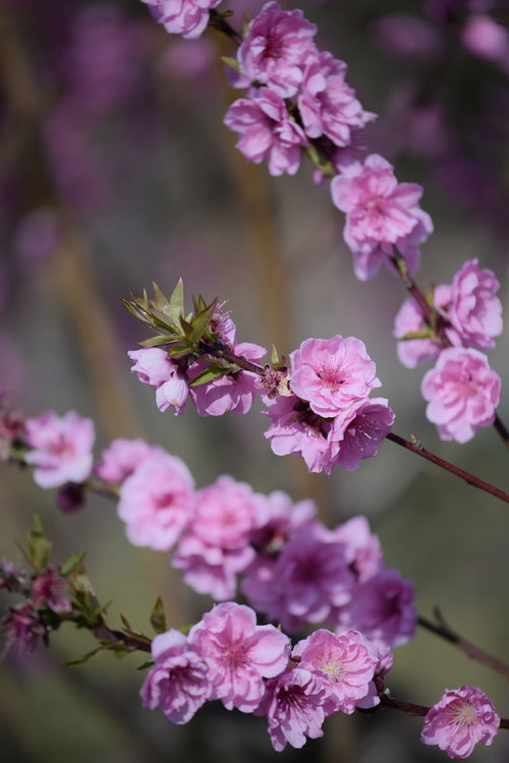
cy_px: 382
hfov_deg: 8.6
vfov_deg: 12.8
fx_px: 3393
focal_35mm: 160
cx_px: 254
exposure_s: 1/3200
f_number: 4
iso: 200
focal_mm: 160
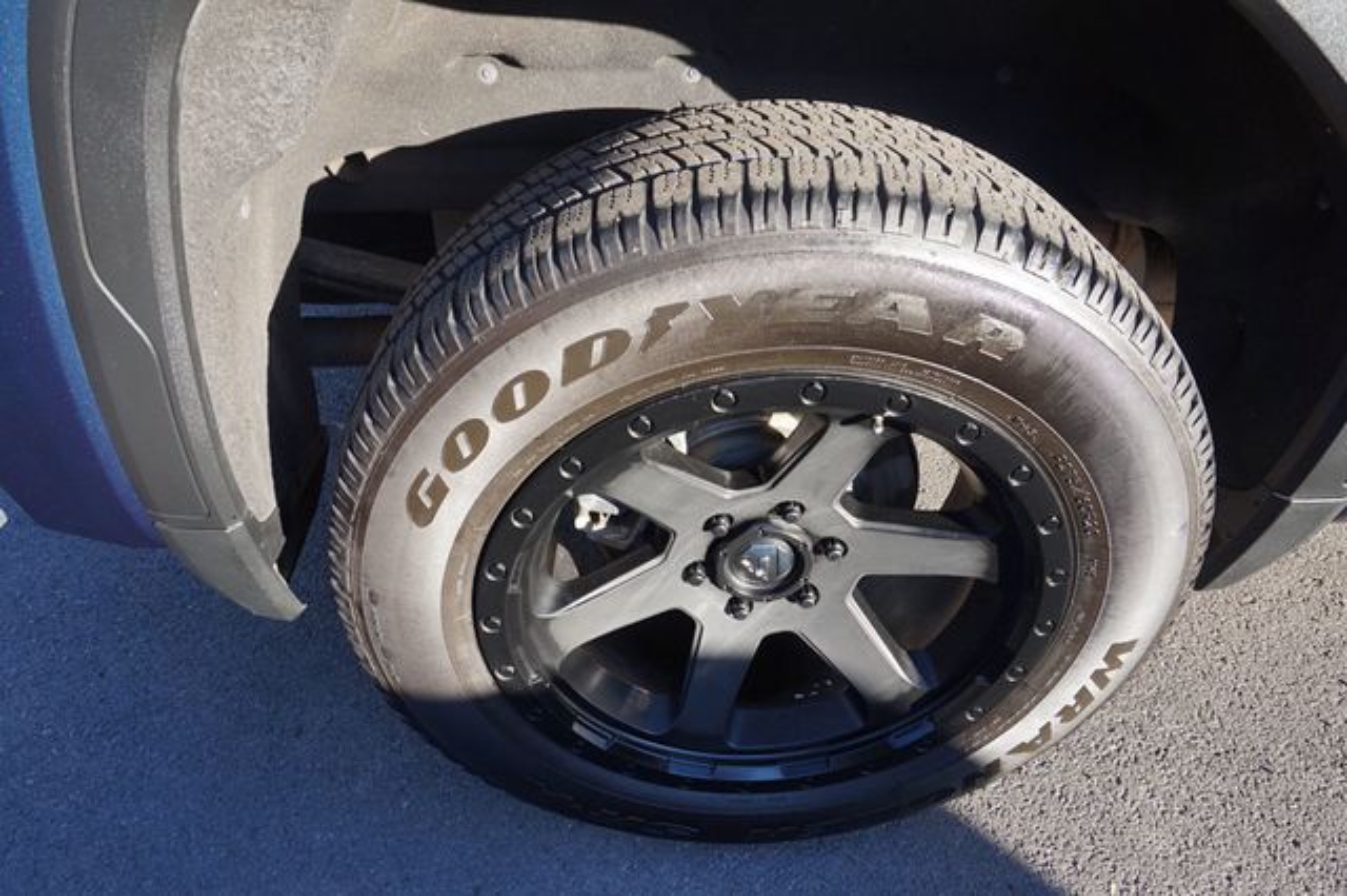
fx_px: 897
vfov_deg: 53.1
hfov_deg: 73.8
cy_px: 448
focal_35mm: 24
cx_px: 674
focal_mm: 16
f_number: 5
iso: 100
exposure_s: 1/80
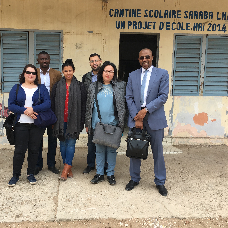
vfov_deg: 47.2
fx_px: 261
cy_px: 113
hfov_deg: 46.7
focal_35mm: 35
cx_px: 83
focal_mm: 4.15
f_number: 2.2
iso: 25
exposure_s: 1/487
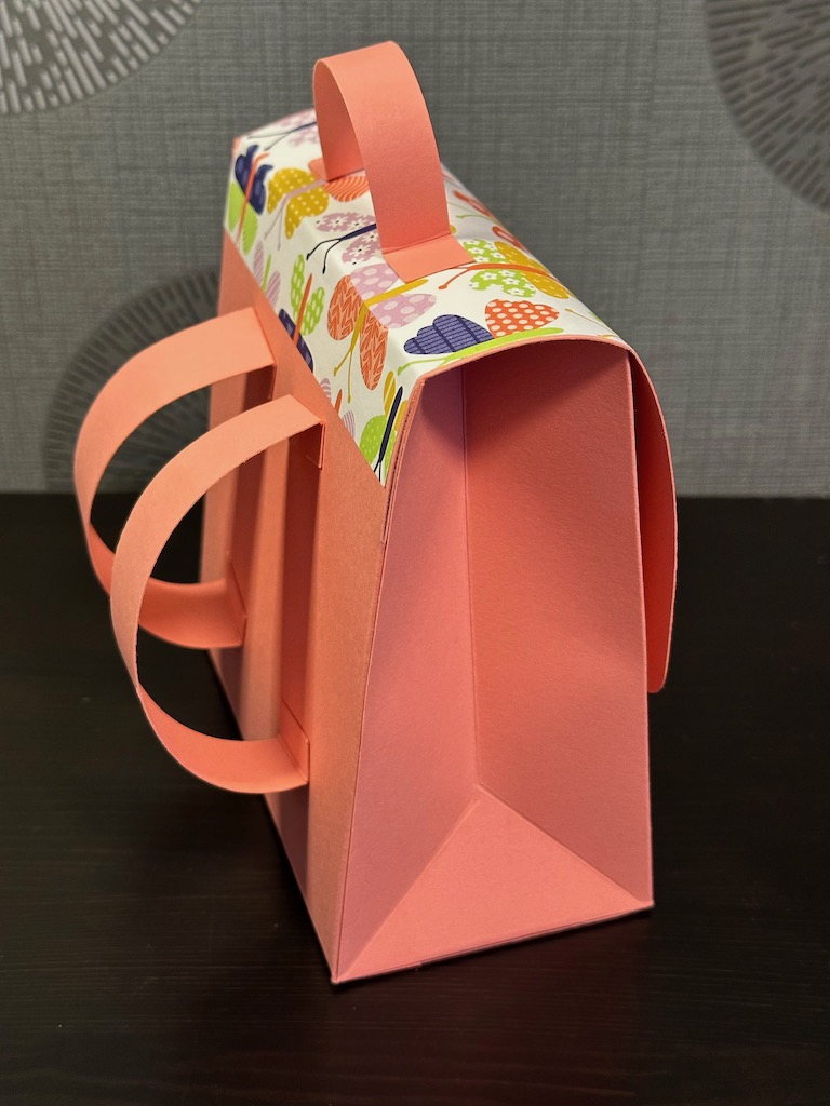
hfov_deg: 30.3
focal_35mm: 48
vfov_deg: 39.7
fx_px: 1535
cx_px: 415
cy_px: 553
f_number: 1.78
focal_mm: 6.86
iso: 250
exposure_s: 1/53
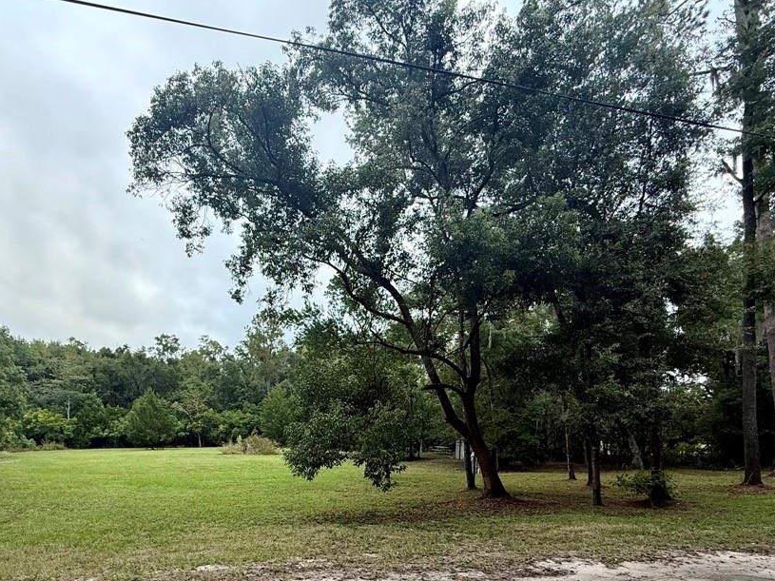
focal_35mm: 22
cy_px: 436
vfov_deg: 57.9
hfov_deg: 75.3
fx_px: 492
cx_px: 301
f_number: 2.2
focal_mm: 2.22
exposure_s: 1/99
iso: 80
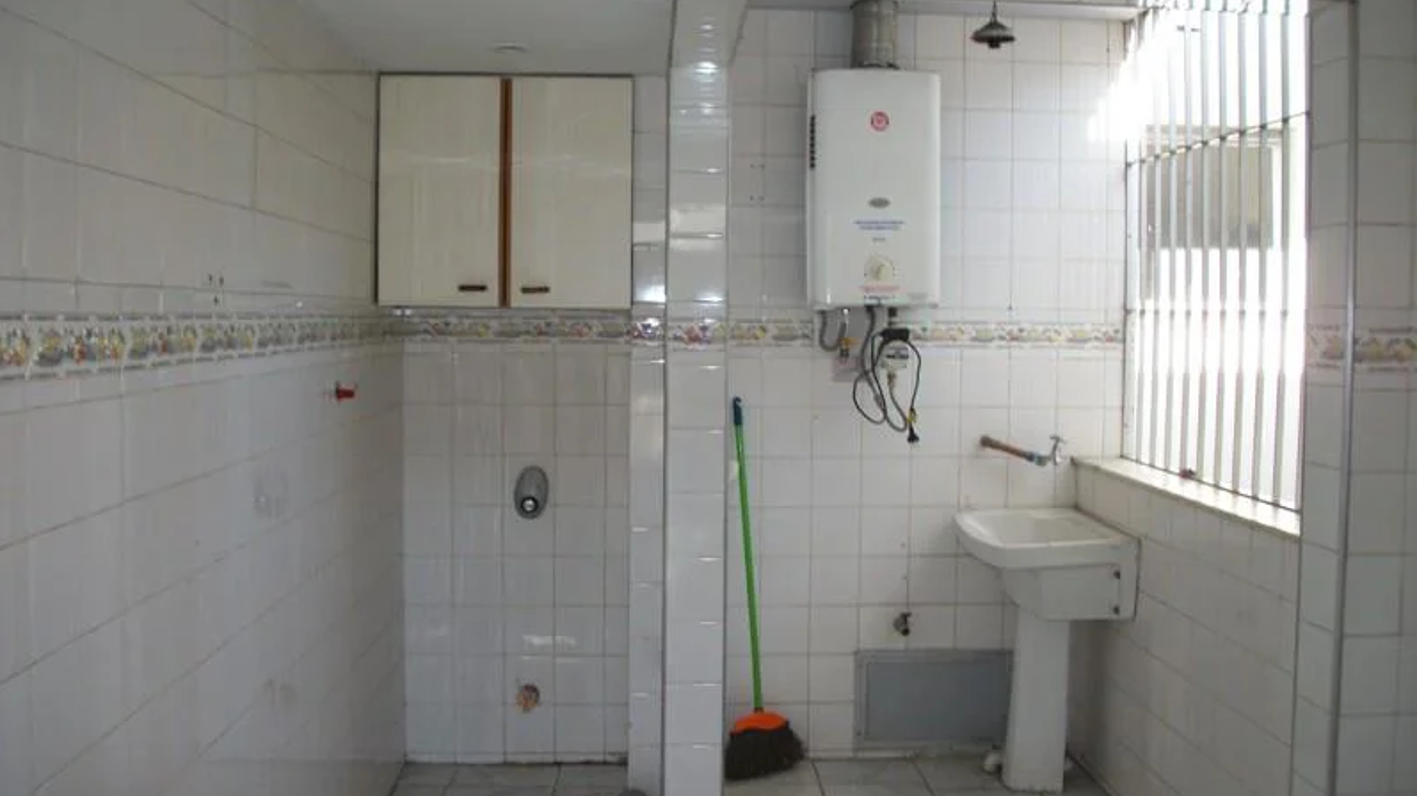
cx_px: 708
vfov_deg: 33.7
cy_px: 387
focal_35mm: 35
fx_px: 1315
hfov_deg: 56.6
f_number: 2.9
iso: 80
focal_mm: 5.7
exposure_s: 1/80
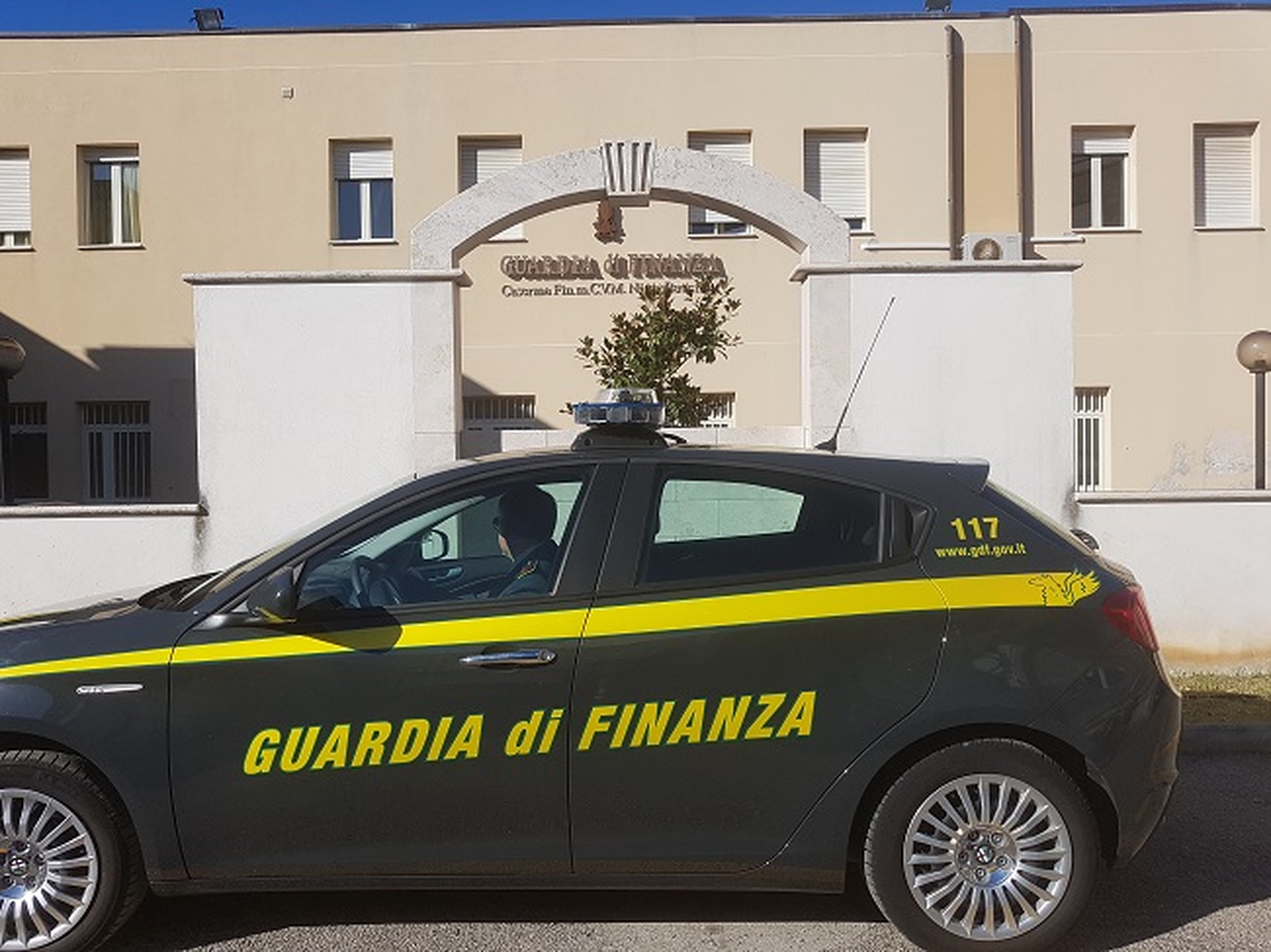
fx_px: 954
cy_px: 476
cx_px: 636
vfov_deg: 53.0
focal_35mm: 26
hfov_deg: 67.3
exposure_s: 1/3448
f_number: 1.7
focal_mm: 4.2
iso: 50
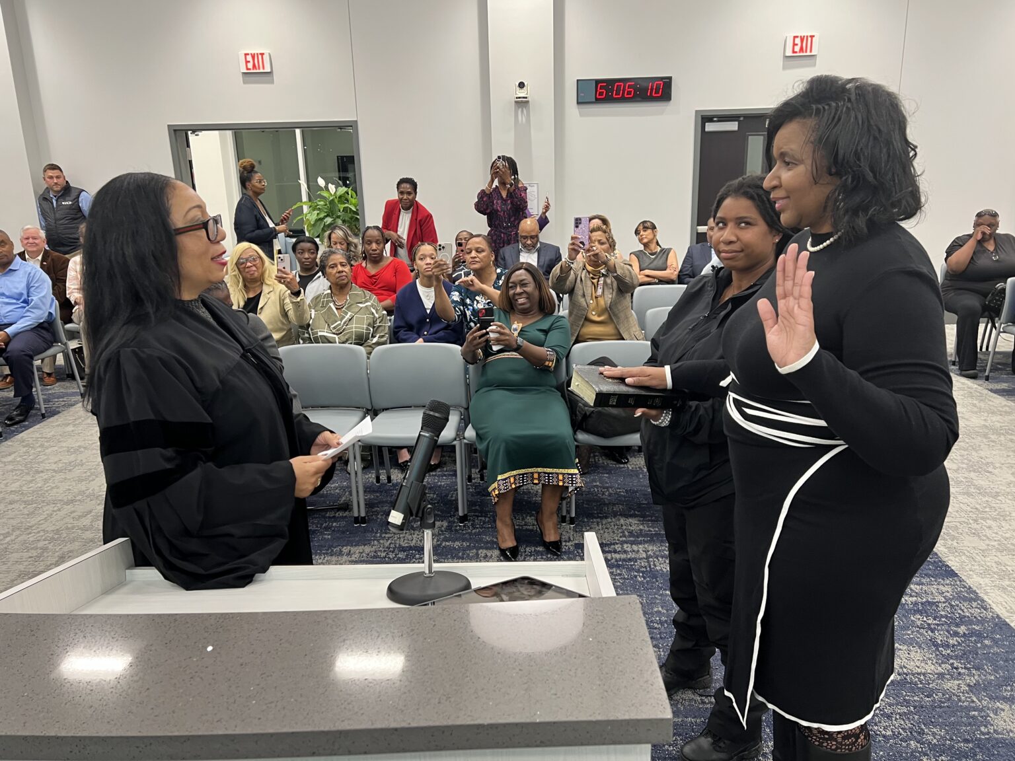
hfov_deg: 67.3
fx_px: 762
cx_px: 508
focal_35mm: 26
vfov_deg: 53.1
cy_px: 380
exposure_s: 1/60
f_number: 1.5
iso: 160
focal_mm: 5.7
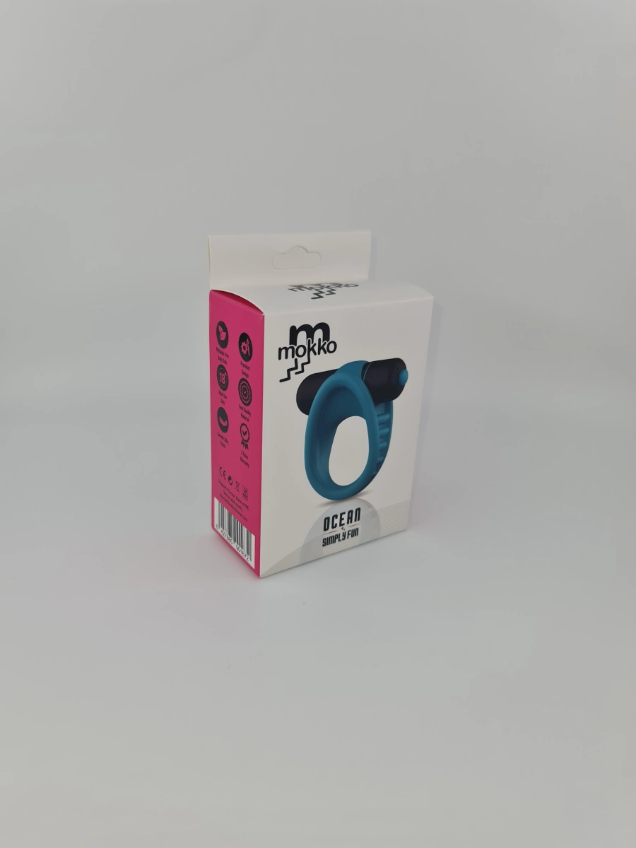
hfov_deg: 54.9
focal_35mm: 25
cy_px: 424
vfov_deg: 69.4
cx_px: 318
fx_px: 612
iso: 50
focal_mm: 7
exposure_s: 1/329
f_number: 1.8
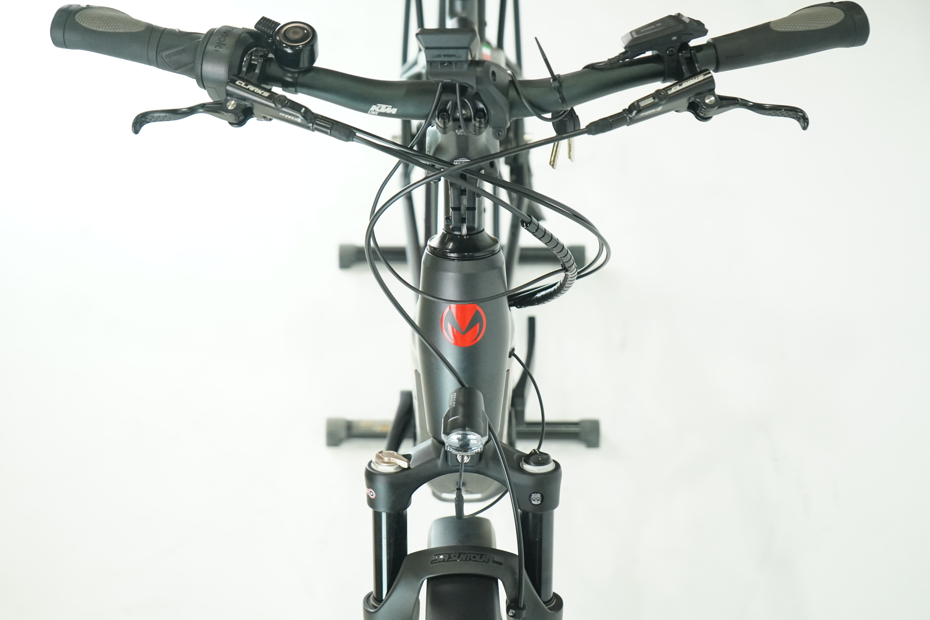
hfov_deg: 28.8
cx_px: 465
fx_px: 1808
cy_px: 310
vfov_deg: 19.5
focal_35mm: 70
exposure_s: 1/200
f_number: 5.6
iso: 2500
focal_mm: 70
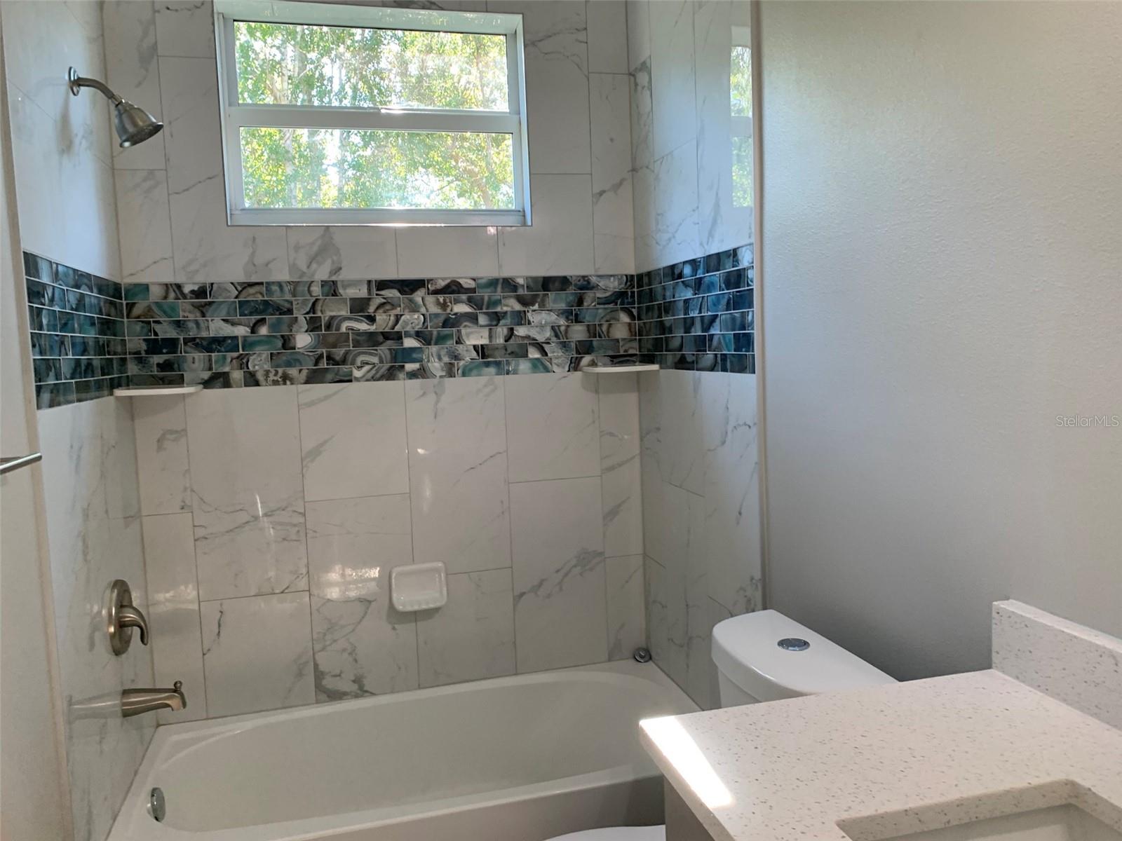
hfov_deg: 67.3
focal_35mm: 26
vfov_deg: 53.1
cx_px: 561
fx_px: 843
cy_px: 420
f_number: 1.8
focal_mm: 4.25
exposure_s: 1/60
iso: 80
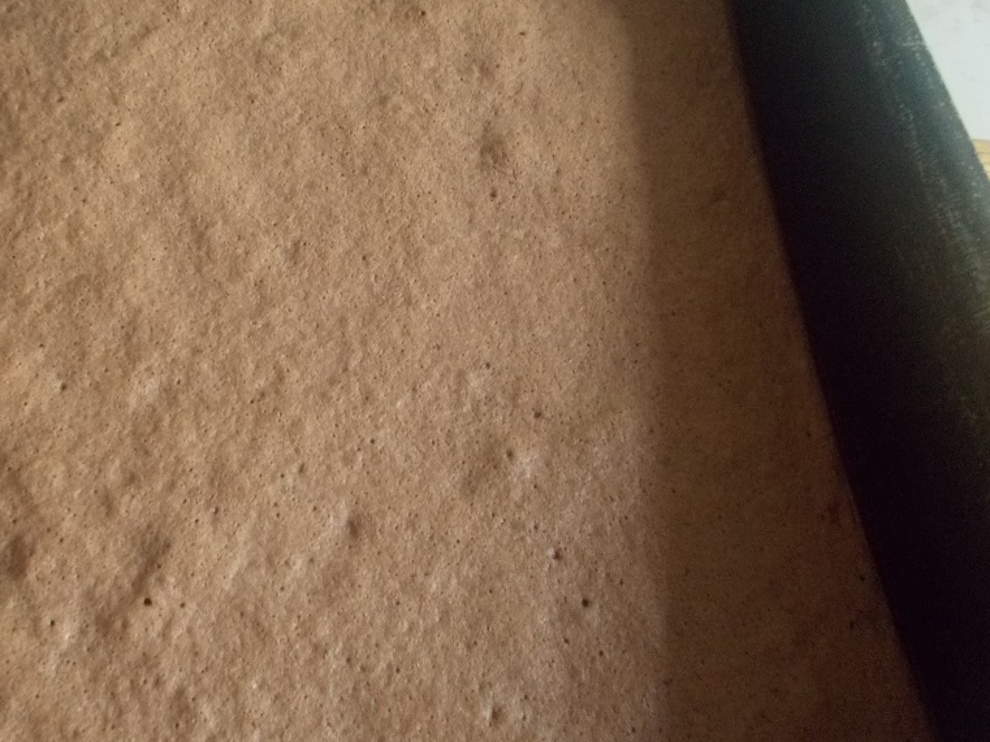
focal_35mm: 35
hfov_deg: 51.9
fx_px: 1001
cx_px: 351
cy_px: 277
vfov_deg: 40.4
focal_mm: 4.6
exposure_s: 1/6
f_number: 3.2
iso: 400
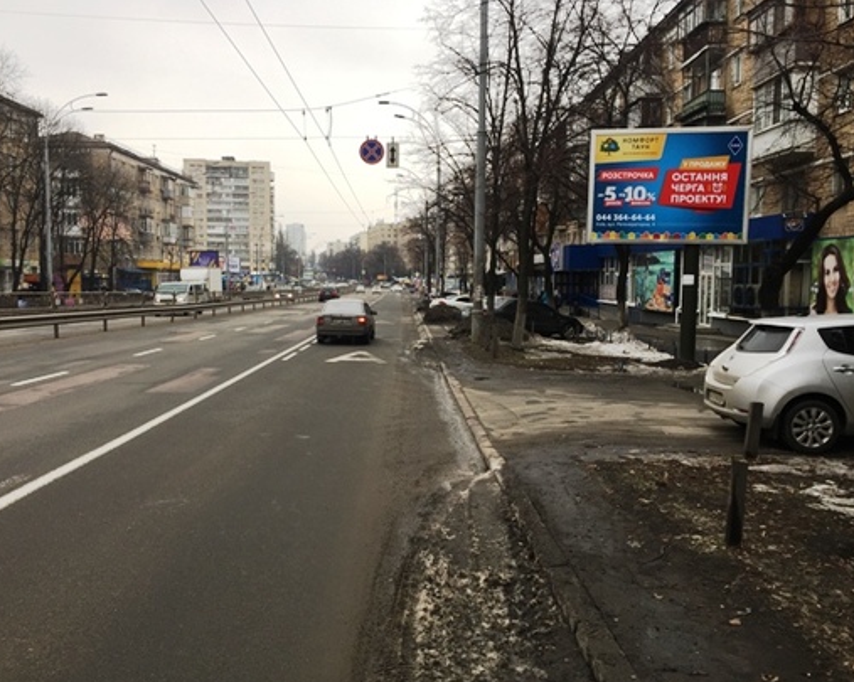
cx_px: 417
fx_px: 783
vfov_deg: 47.1
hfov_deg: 57.2
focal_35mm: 31
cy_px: 340
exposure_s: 1/100
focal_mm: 4.15
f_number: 2.2
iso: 32
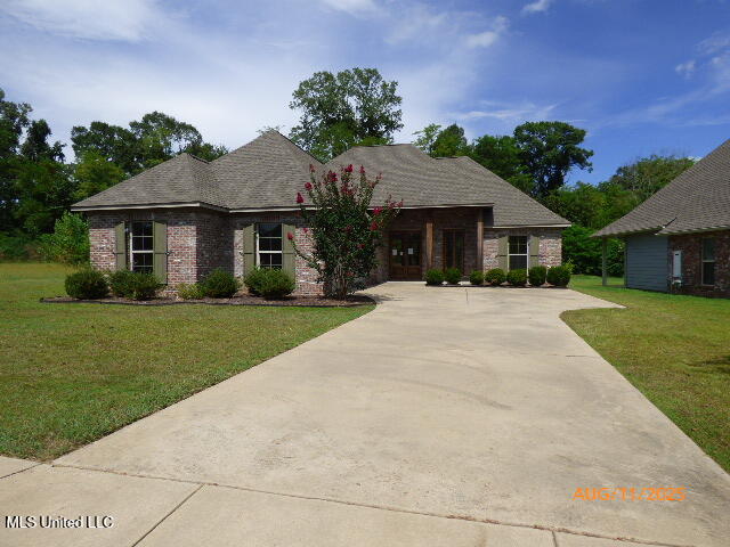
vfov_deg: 66.0
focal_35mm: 20
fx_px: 422
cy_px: 274
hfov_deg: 81.7
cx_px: 365
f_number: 3.2
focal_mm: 3.58
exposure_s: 1/2000
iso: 100
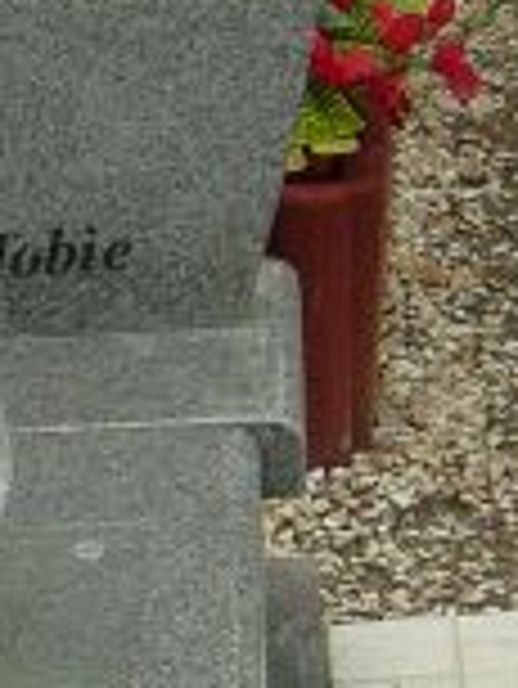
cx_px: -437
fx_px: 2909
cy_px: 805
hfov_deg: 9.6
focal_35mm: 146
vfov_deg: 13.2
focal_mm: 5.2
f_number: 2.8
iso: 80
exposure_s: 1/100
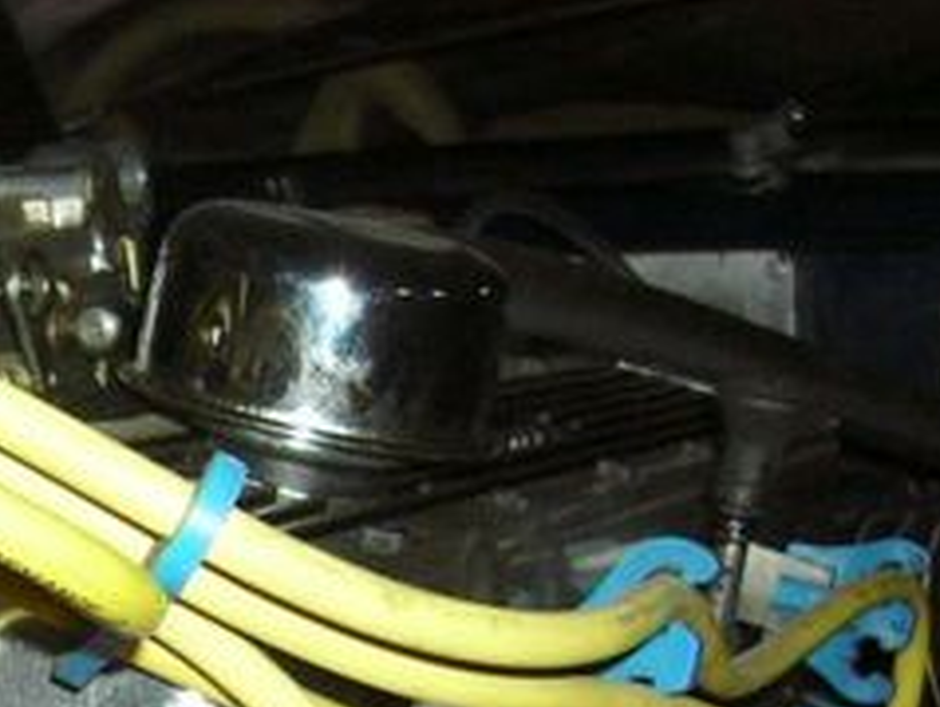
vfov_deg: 15.1
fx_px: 2555
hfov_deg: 19.8
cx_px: -134
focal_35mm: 94
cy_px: 873
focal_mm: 5.8
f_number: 2.8
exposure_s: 1/60
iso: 100
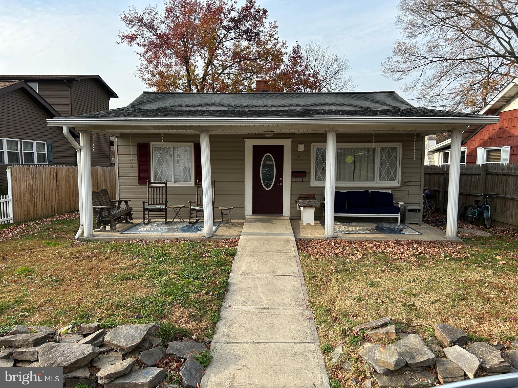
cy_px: 194
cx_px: 259
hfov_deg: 67.3
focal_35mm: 26
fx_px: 389
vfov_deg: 53.1
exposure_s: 1/1395
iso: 50
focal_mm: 5.7
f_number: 1.5
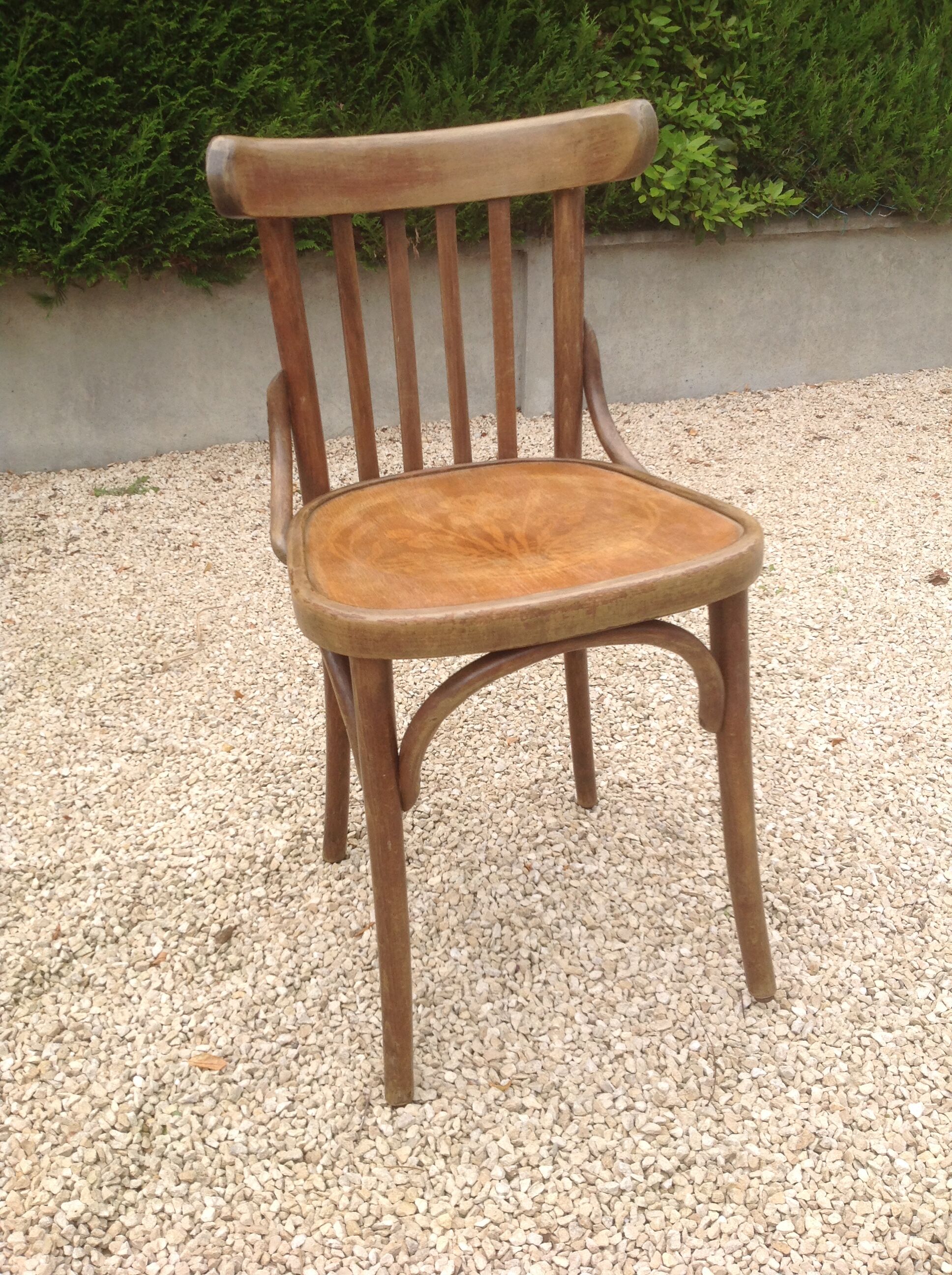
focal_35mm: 35
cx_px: 476
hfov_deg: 40.6
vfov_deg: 52.7
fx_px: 1287
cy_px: 638
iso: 50
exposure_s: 1/796
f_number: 2.4
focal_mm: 4.28
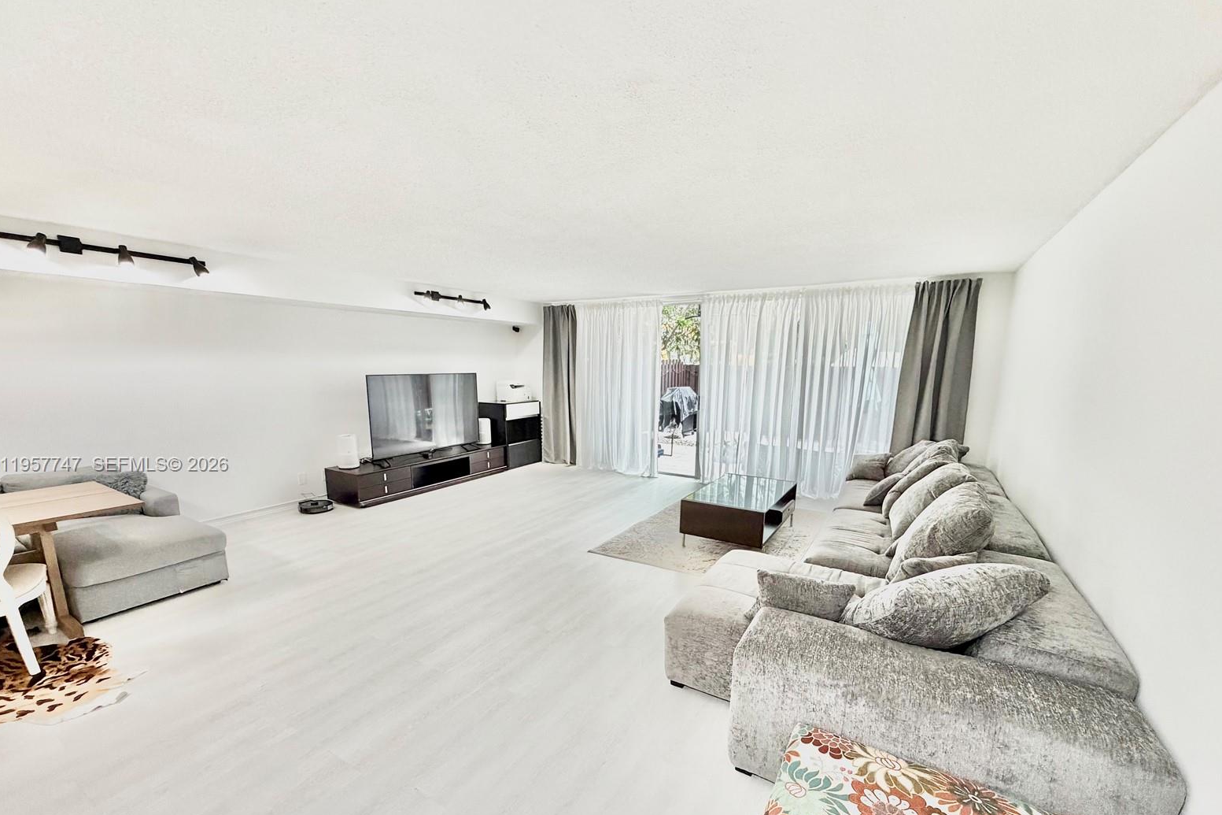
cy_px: 465
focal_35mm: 15
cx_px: 612
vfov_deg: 76.9
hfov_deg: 100.4
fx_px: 509
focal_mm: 2.22
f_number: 2.2
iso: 320
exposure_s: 1/120
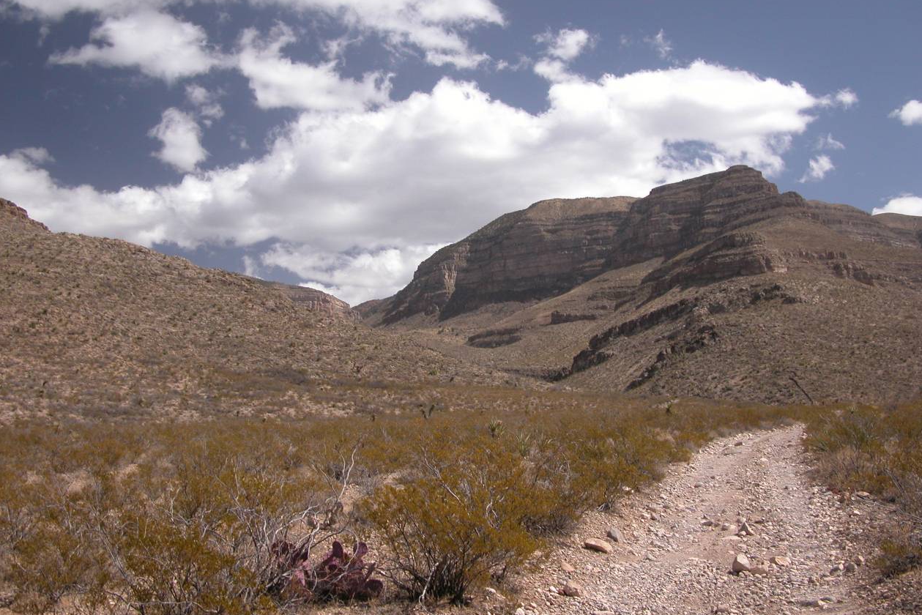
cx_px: 456
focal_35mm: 37
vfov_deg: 35.9
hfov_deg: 51.9
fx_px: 948
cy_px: 288
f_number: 2.8
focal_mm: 8.9
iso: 100
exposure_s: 1/598
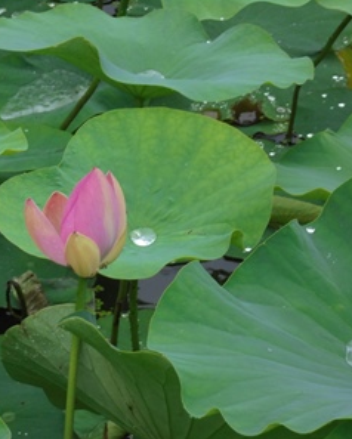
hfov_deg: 7.5
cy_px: 220
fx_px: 2667
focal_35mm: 205
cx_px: 90
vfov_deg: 9.4
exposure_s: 1/125
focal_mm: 27.6
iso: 160
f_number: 6.5
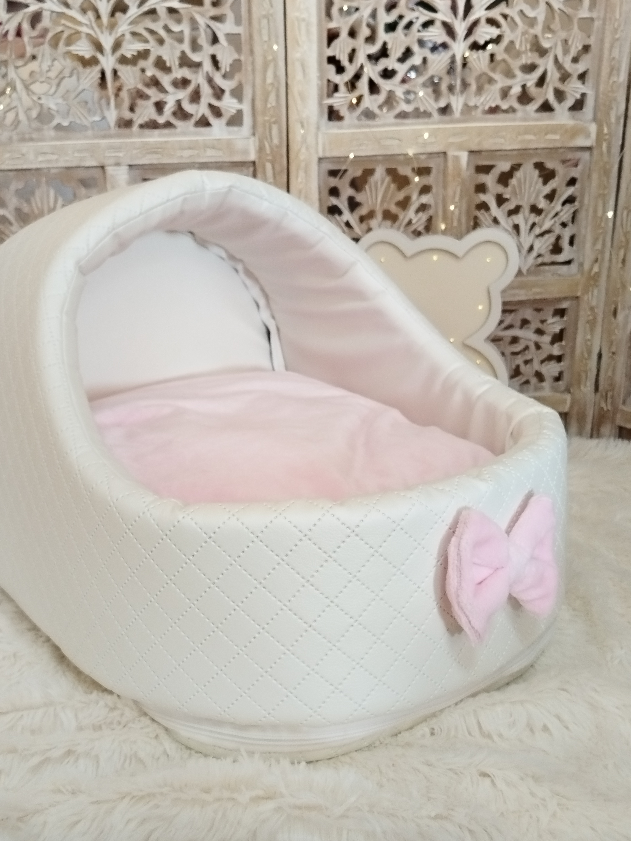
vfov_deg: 53.7
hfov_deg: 41.6
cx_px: 250
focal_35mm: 34
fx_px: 826
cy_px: 486
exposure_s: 1/50
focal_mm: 4.95
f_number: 1.9
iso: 640
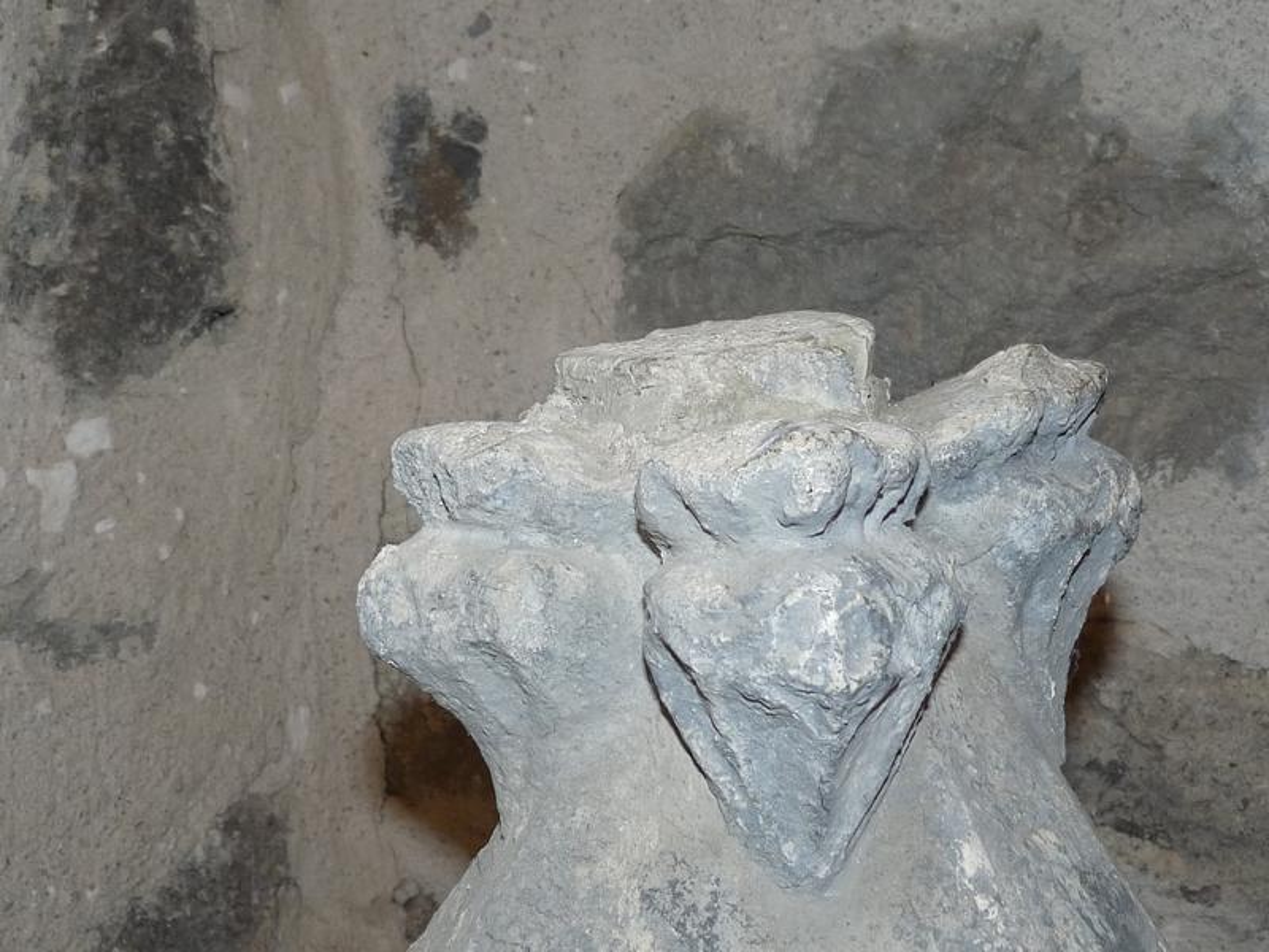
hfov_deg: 38.9
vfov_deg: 29.7
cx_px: 634
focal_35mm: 49
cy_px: 476
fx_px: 1796
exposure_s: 1/30
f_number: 2.8
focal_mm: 4.8
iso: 100
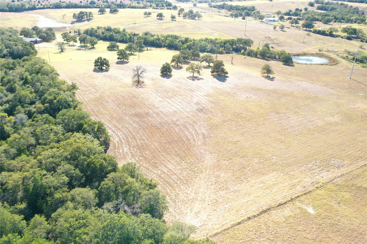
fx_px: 285
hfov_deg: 65.5
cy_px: 122
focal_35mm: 28
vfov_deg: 46.4
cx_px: 184
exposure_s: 1/30
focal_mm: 10.26
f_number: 2.8
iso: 200
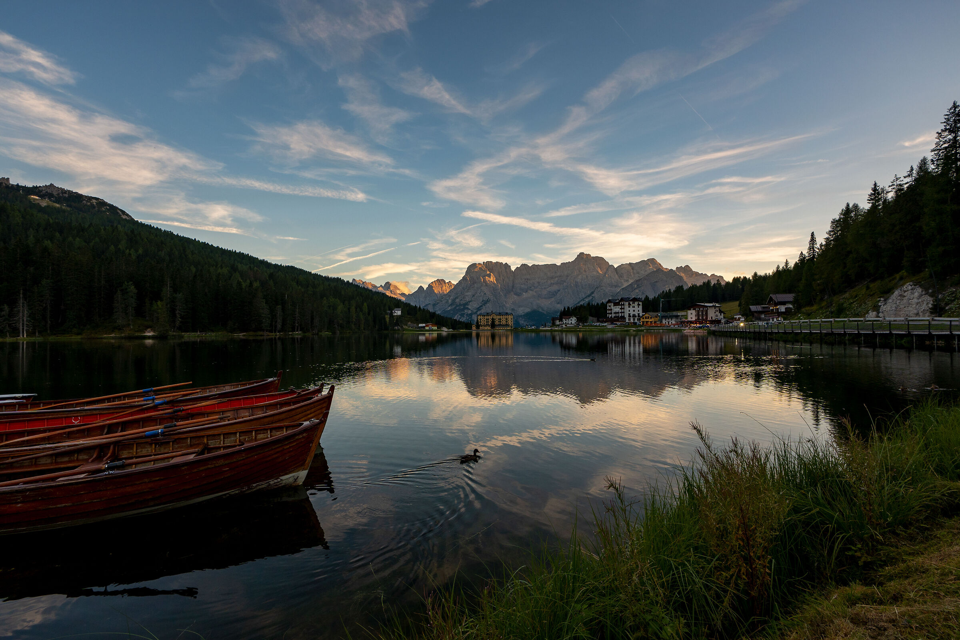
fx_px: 480
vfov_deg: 67.4
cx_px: 480
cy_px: 320
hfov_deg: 90.0
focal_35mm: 18
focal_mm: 12
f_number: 7.1
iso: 100
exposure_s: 1/80
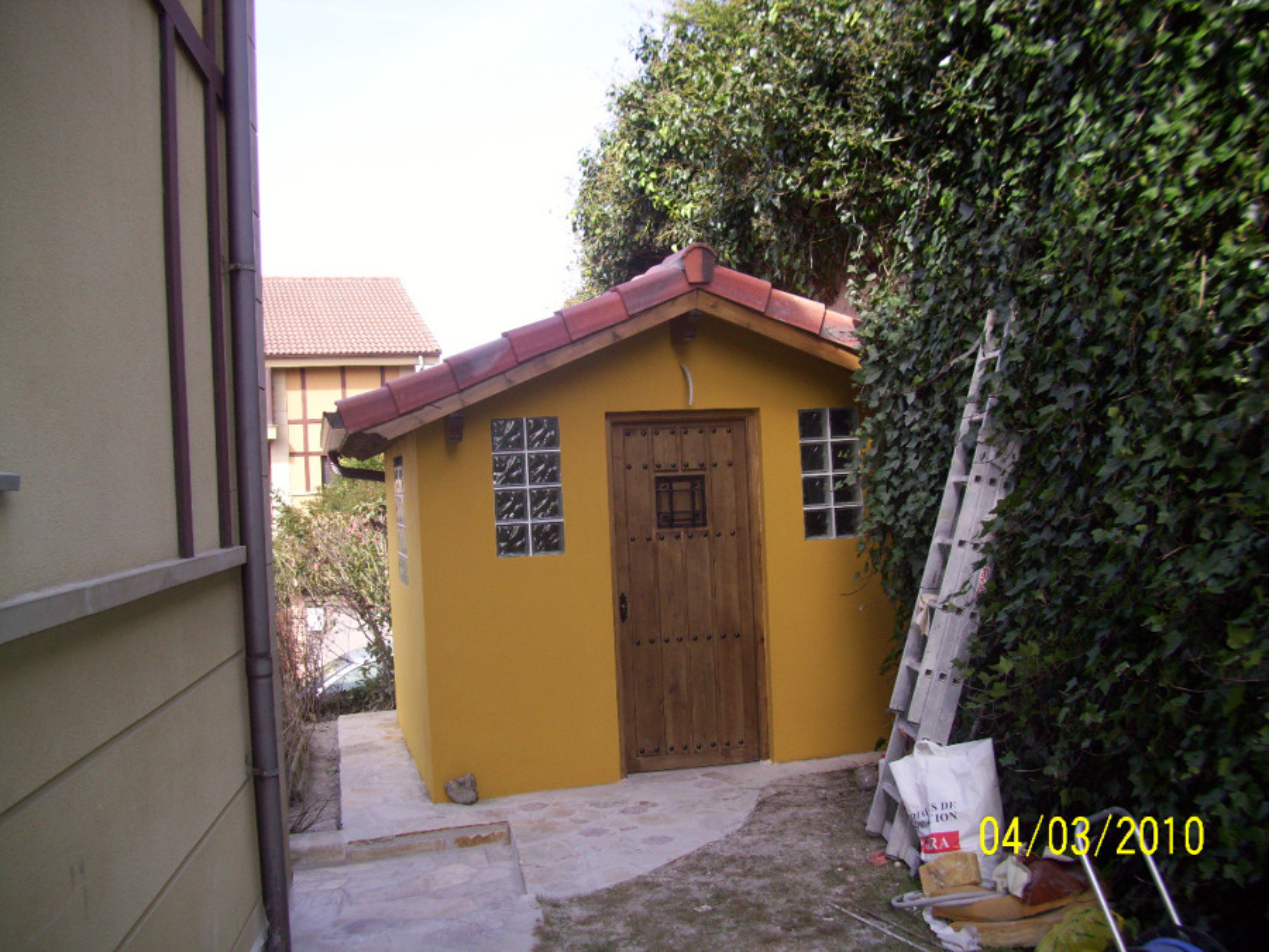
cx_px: 634
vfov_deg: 44.2
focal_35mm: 32
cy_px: 476
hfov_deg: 56.8
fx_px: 1173
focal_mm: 5.7
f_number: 2.9
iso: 80
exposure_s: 1/320
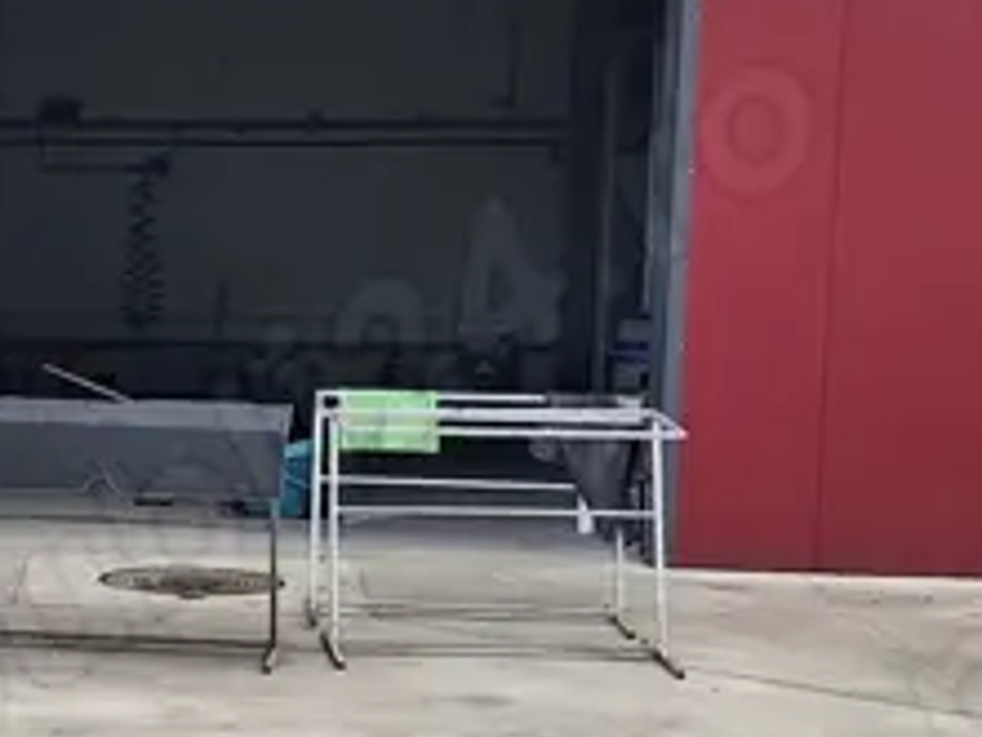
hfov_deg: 18.0
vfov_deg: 14.2
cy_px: 493
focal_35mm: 104
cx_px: -182
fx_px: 2952
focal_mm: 5.54
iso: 40
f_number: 1.8
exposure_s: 1/1269
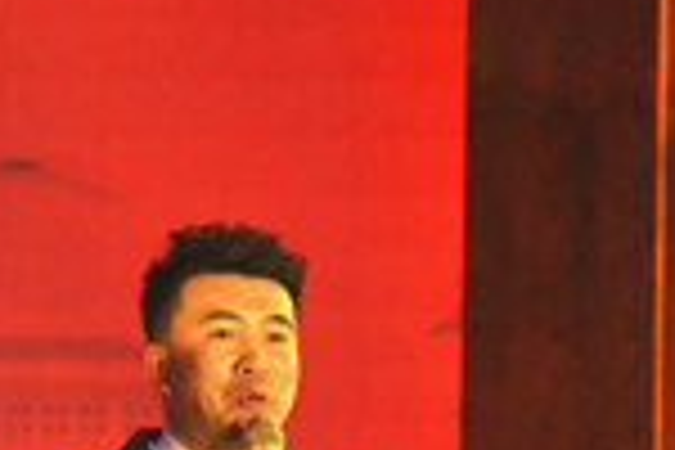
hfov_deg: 3.3
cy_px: 536
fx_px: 11812
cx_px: 36
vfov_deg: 2.2
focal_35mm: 630
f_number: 5.6
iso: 800
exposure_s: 1/125
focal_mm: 105
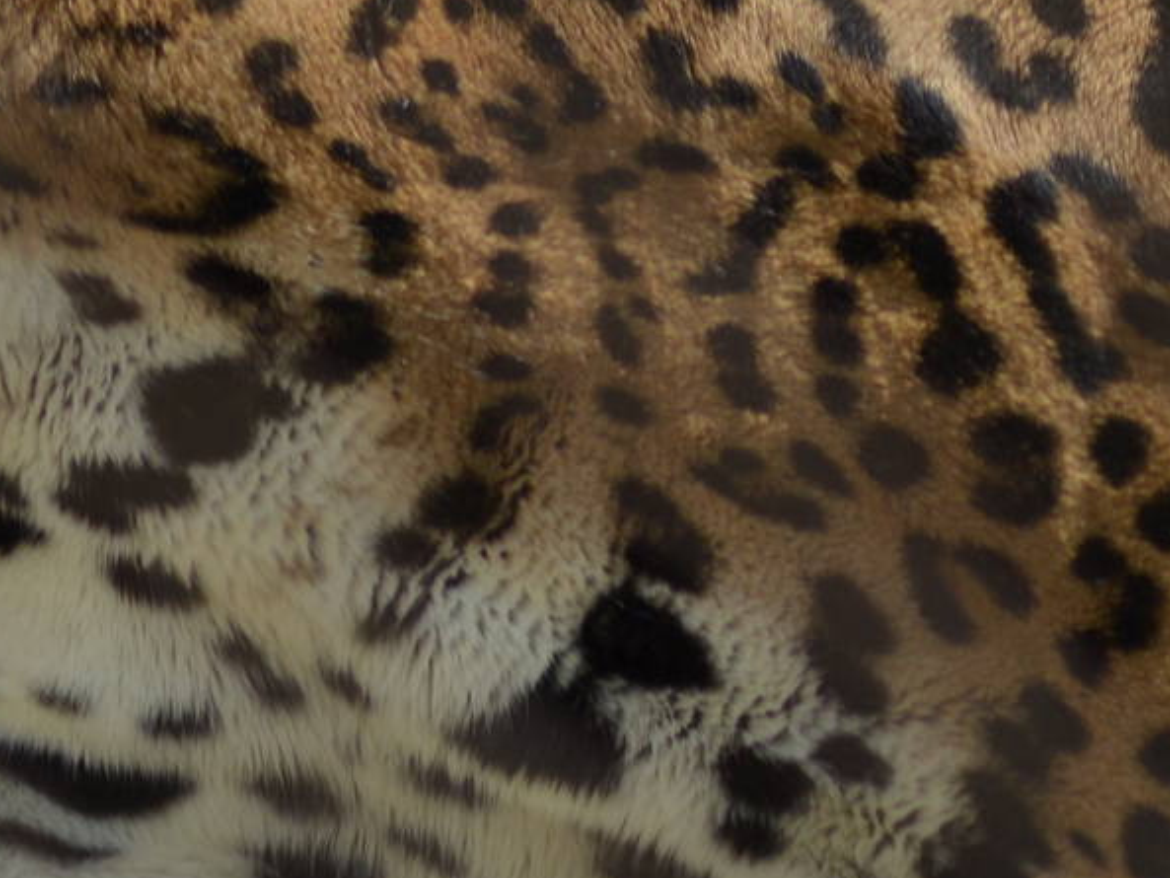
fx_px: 32826
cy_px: 833
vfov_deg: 1.5
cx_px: 355
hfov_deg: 2.0
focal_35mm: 971
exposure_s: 1/2000
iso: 400
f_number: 5.3
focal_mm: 250
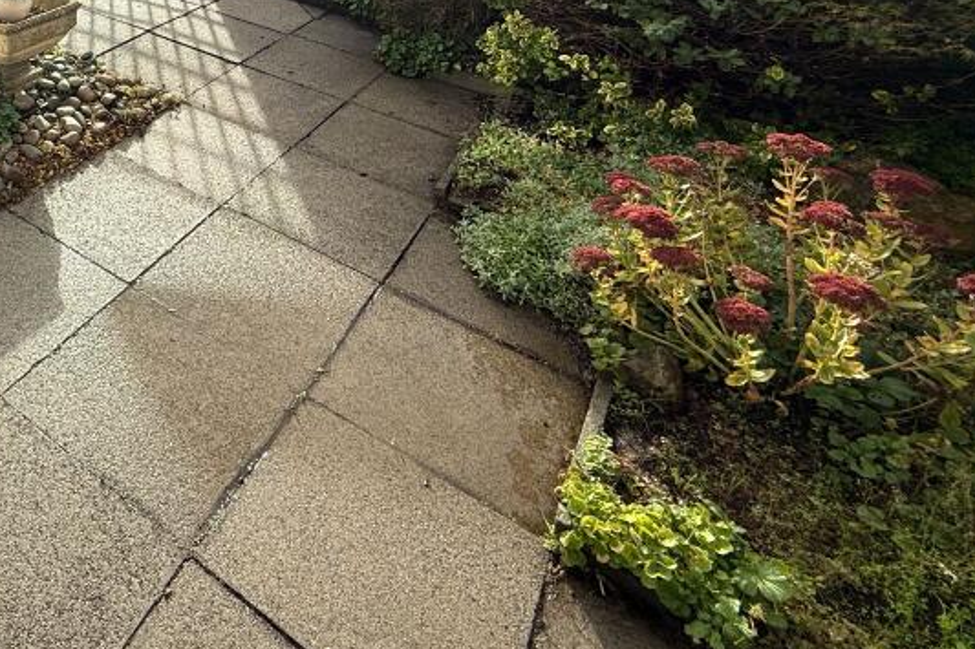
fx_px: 758
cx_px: 64
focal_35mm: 28
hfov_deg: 55.1
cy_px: -9
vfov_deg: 40.3
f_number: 2.2
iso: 50
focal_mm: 2.22
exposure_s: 1/779
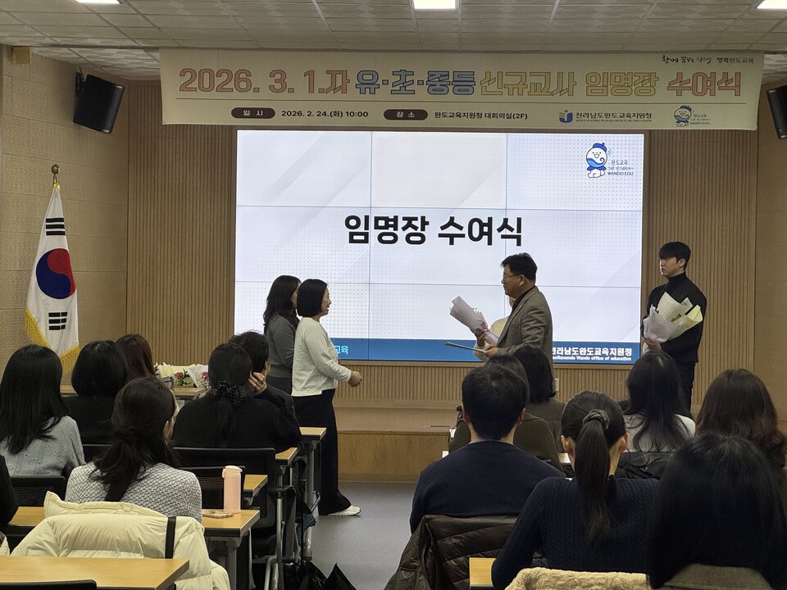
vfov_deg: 19.1
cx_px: 394
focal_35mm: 77
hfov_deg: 25.3
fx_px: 1751
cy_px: 295
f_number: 2.8
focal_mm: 9
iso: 80
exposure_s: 1/120
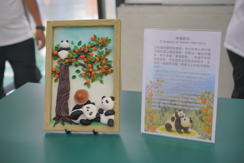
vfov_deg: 24.7
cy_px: 82
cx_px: 122
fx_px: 373
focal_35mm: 55
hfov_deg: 36.2
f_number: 3.5
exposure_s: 1/15
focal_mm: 55
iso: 250
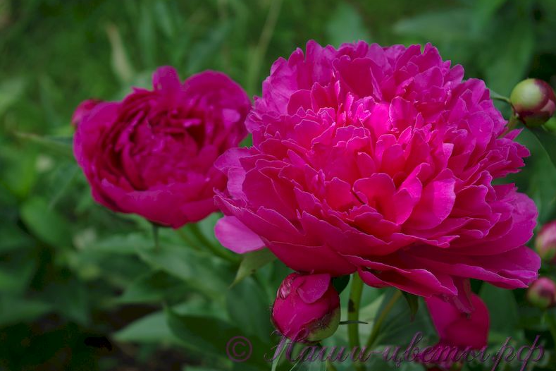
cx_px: 280
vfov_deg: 20.0
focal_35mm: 68
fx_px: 1050
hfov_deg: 29.7
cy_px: 187
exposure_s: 1/90
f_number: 6.7
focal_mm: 45
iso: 100
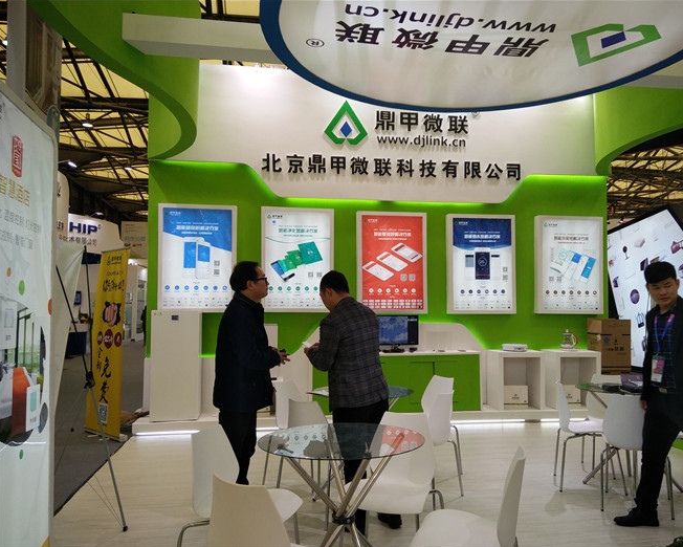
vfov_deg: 63.2
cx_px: 363
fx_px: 445
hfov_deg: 74.9
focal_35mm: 22
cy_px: 274
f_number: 2.2
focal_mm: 3.66
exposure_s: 1/100
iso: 55
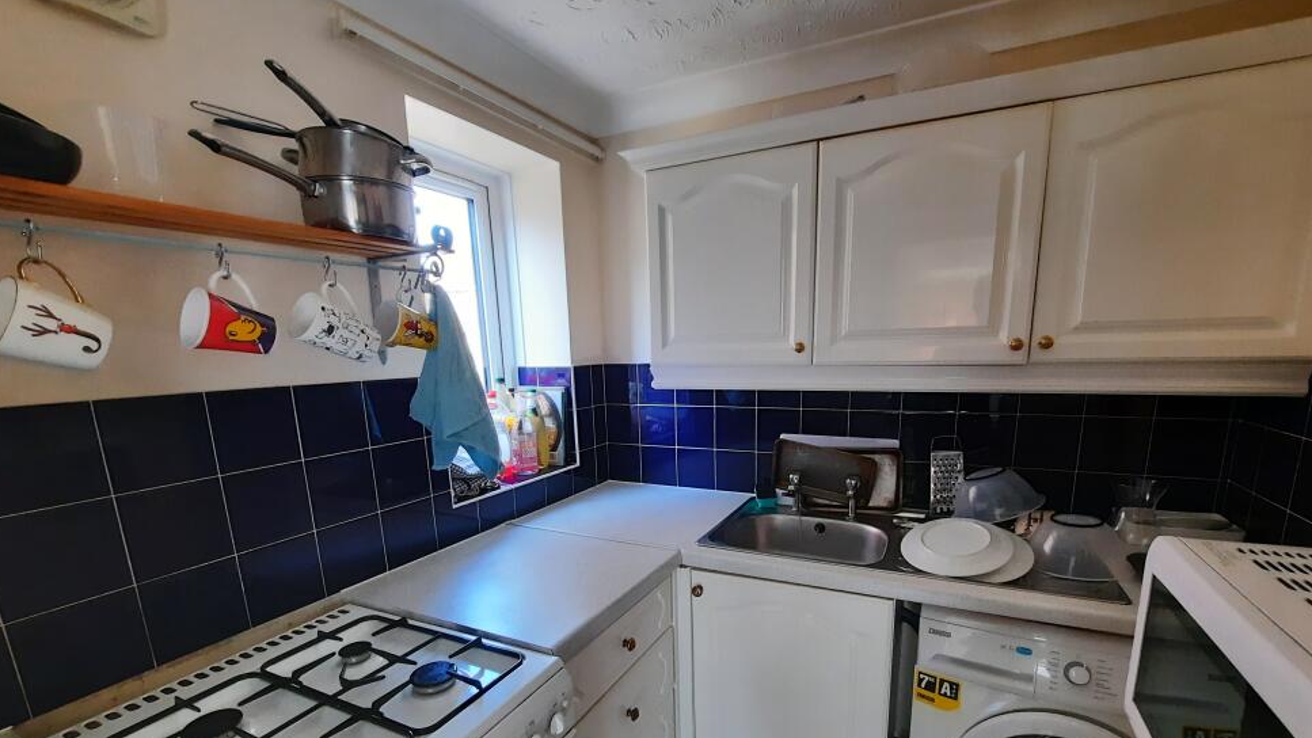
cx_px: 663
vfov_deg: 69.3
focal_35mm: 15
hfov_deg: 103.0
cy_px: 465
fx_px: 522
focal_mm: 1.74
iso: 250
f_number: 2.2
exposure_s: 1/50
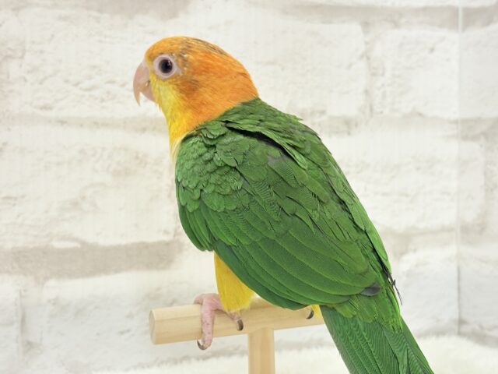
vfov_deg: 28.0
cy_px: 187
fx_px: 748
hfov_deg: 36.8
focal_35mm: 52
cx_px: 249
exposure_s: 1/50
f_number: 1.6
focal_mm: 5.96
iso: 64
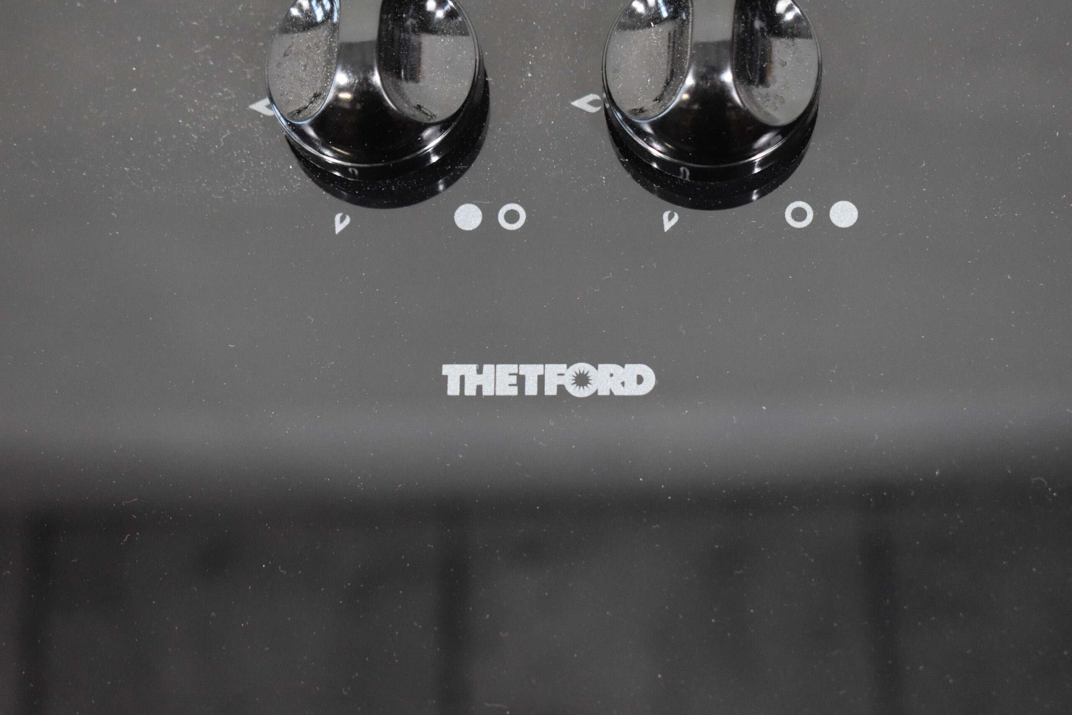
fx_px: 2323
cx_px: 536
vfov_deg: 17.5
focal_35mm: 78
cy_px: 358
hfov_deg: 26.0
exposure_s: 1/125
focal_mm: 52
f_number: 5.6
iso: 3200
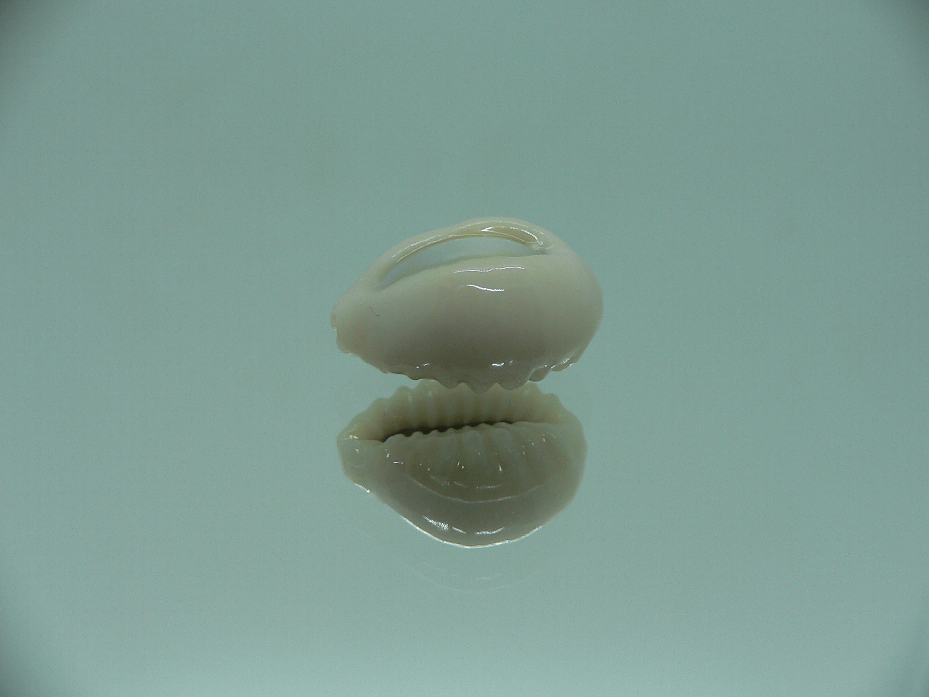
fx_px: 939
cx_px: 464
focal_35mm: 35
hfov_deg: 52.6
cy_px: 348
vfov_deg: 40.7
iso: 80
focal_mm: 4.6
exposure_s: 1/80
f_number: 2.8
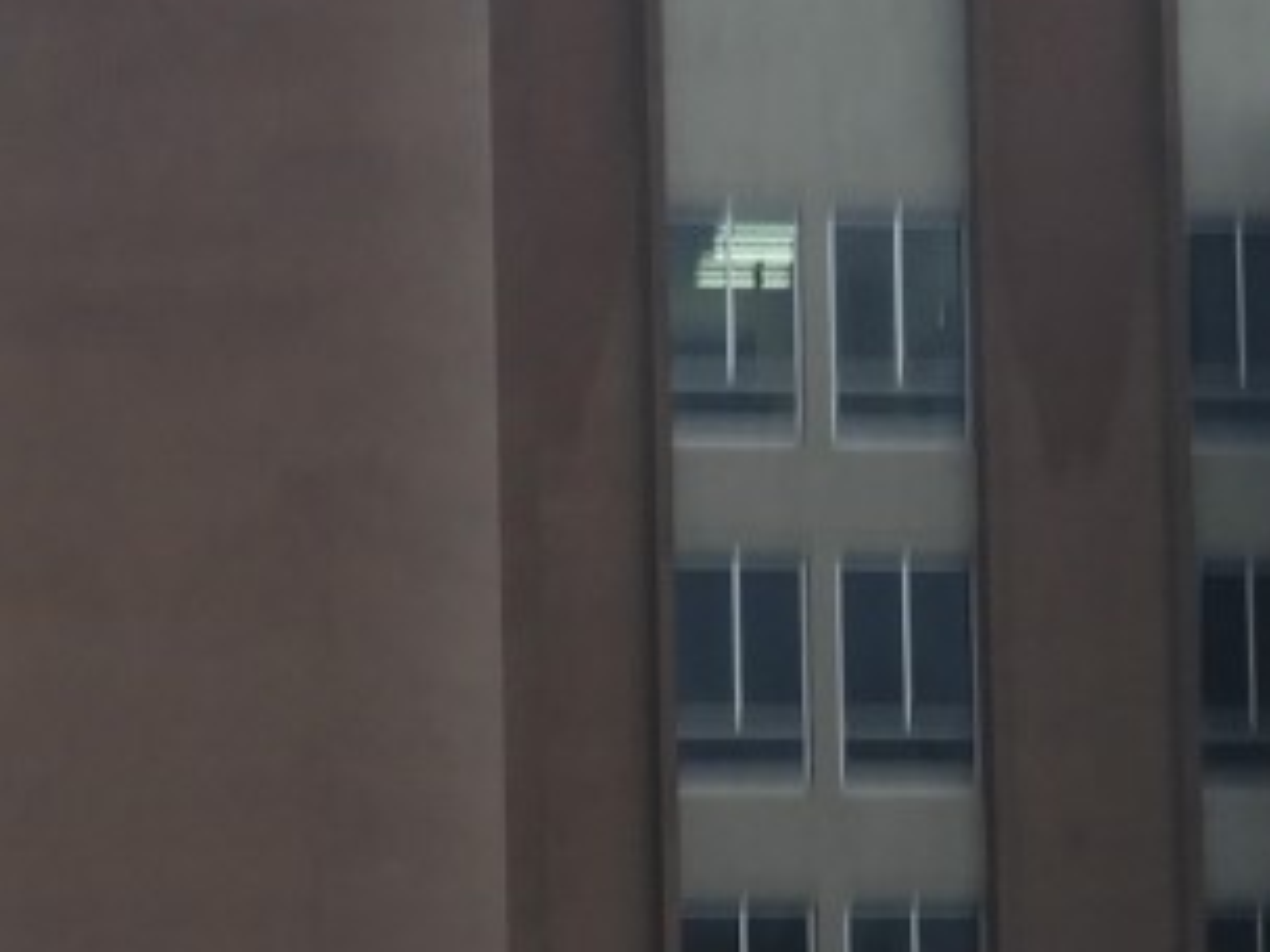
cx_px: 927
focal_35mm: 308
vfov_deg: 4.8
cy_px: 539
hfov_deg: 6.4
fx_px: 11300
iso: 100
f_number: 4.2
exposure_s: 1/30
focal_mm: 11.6
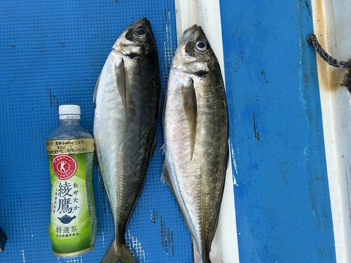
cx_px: 176
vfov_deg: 53.1
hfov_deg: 67.3
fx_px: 264
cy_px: 132
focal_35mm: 26
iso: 50
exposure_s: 1/1280
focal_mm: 5.7
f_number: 1.5
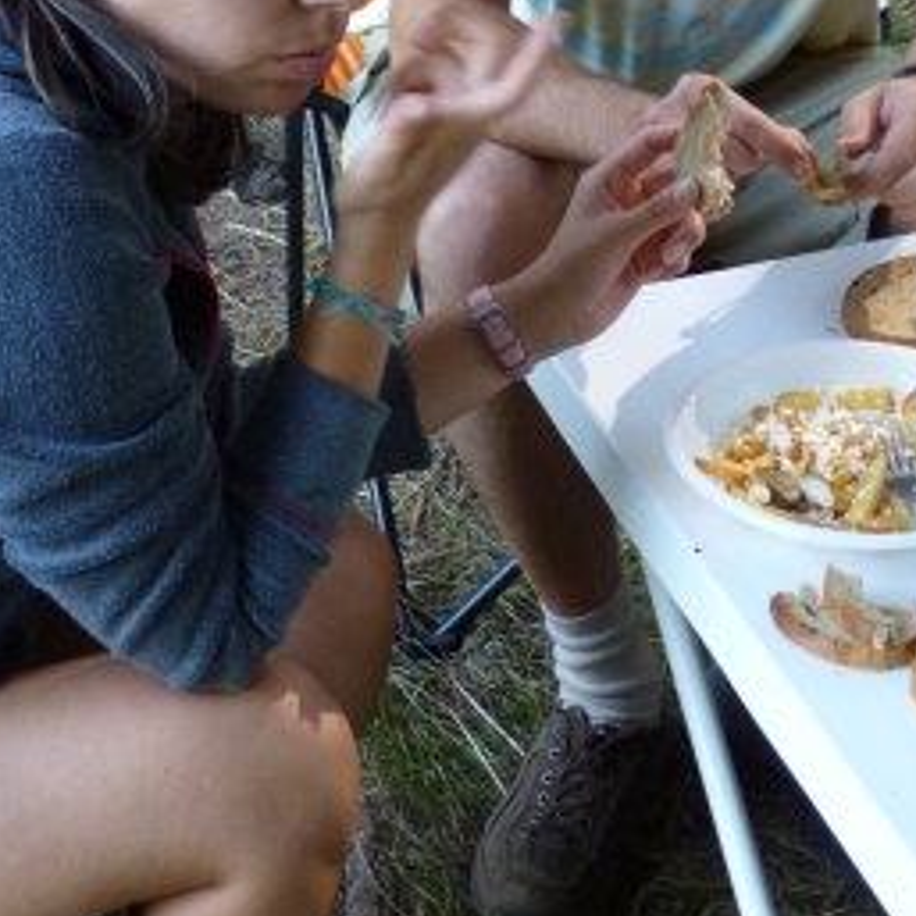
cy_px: 135
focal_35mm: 104
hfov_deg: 16.7
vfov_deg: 16.6
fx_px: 3114
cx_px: 492
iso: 250
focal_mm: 11.1
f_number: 3.4
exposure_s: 1/30
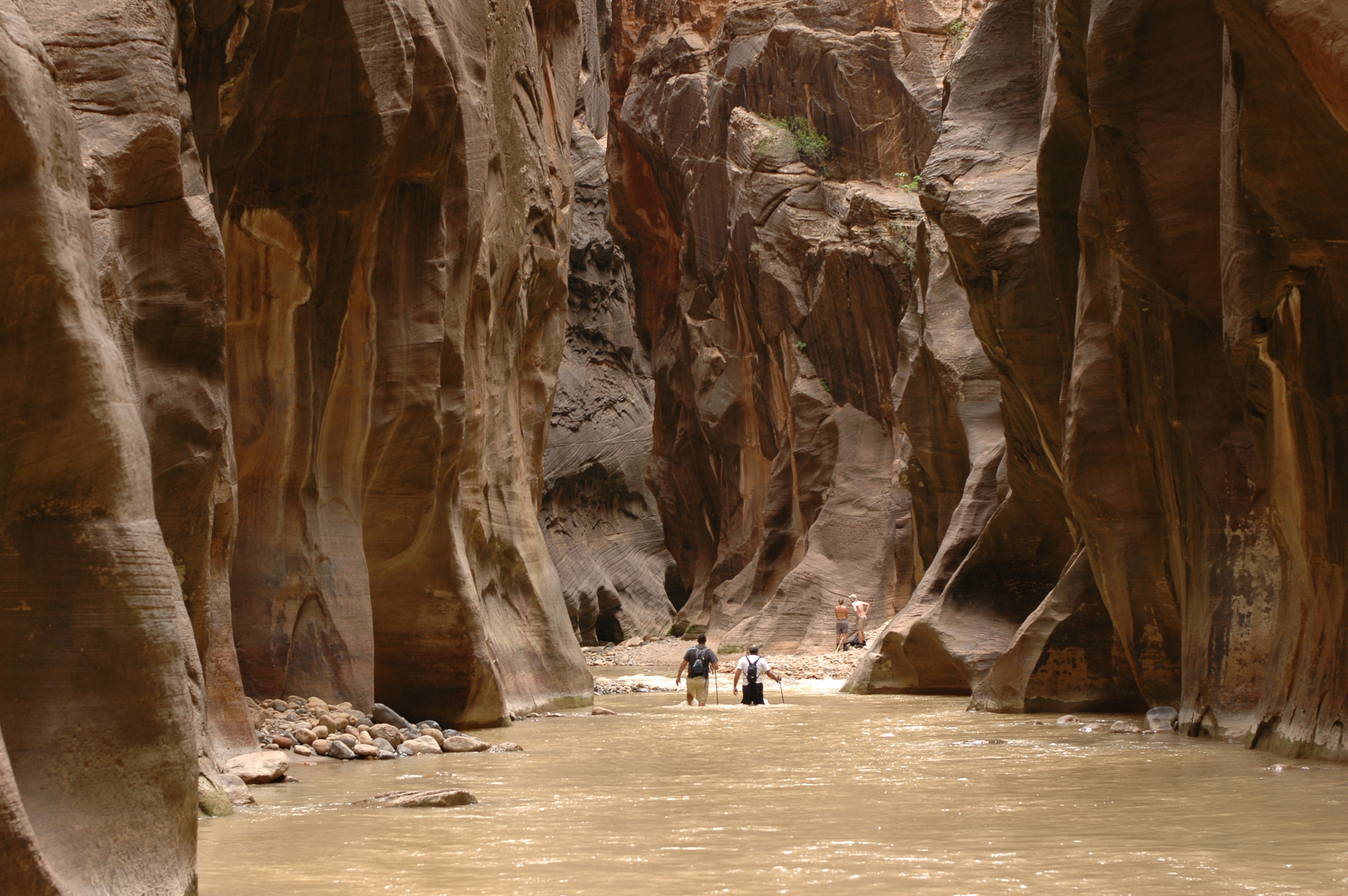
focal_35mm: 75
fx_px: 2806
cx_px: 674
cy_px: 448
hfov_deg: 27.0
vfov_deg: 18.1
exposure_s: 1/80
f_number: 4.5
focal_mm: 50
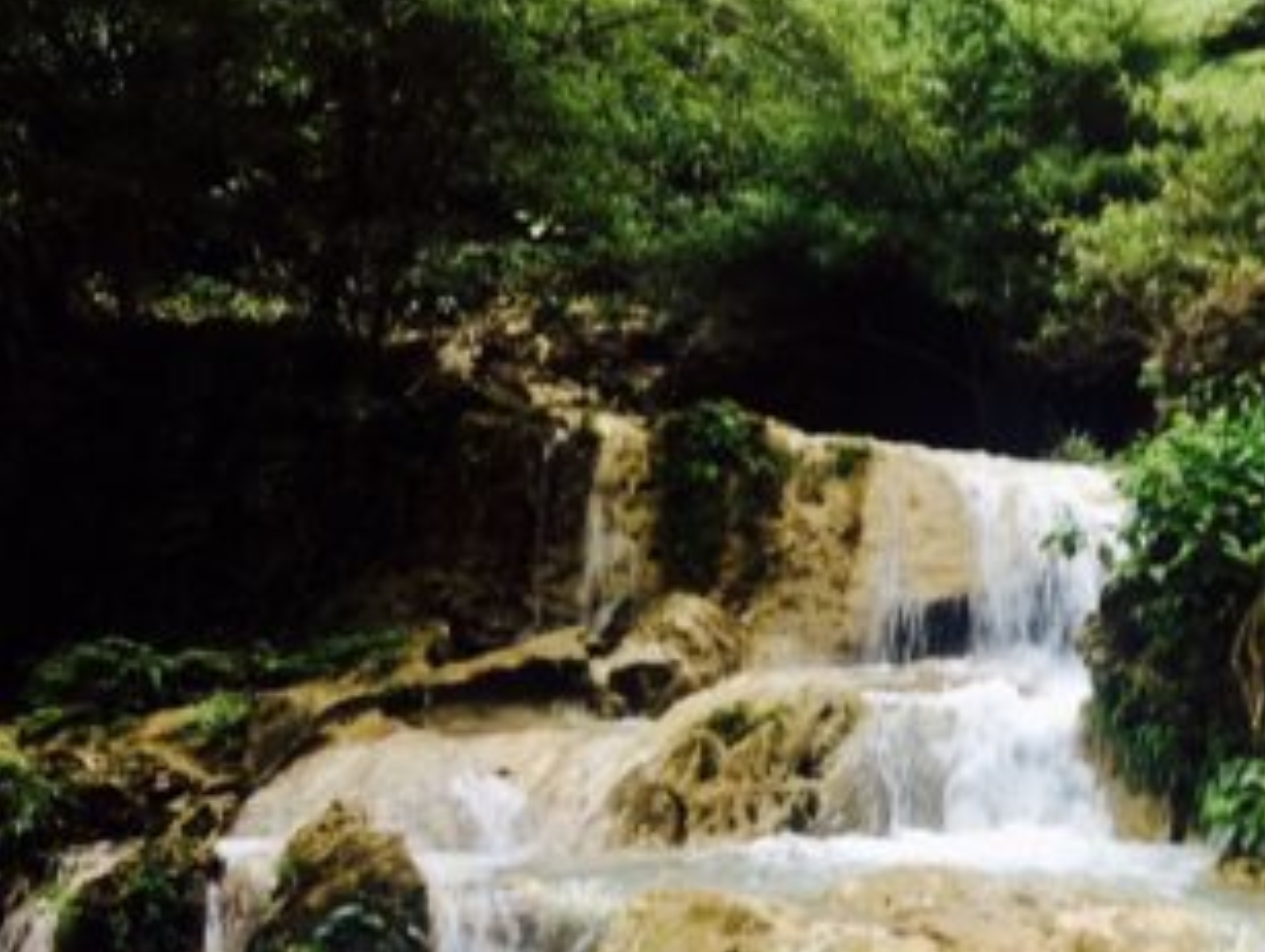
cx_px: 1152
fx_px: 2159
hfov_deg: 31.1
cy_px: 868
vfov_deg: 24.1
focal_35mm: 59
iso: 32
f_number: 2.2
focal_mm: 4.15
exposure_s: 1/50
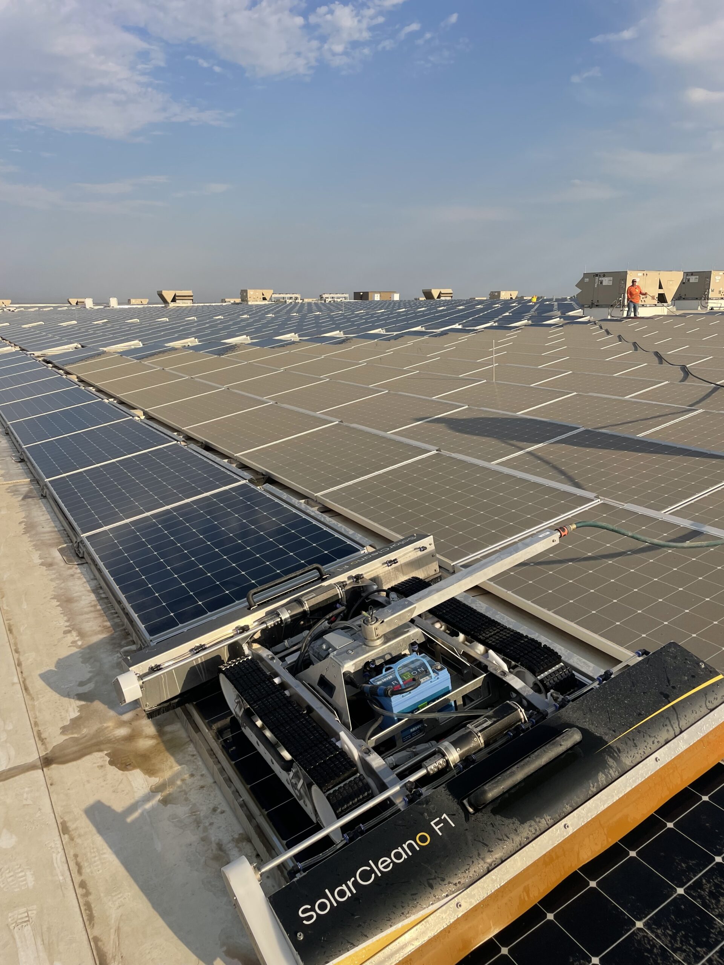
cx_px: 362
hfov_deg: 53.1
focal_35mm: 26
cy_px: 482
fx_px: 725
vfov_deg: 67.3
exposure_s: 1/2506
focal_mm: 4.2
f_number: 1.6
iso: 32
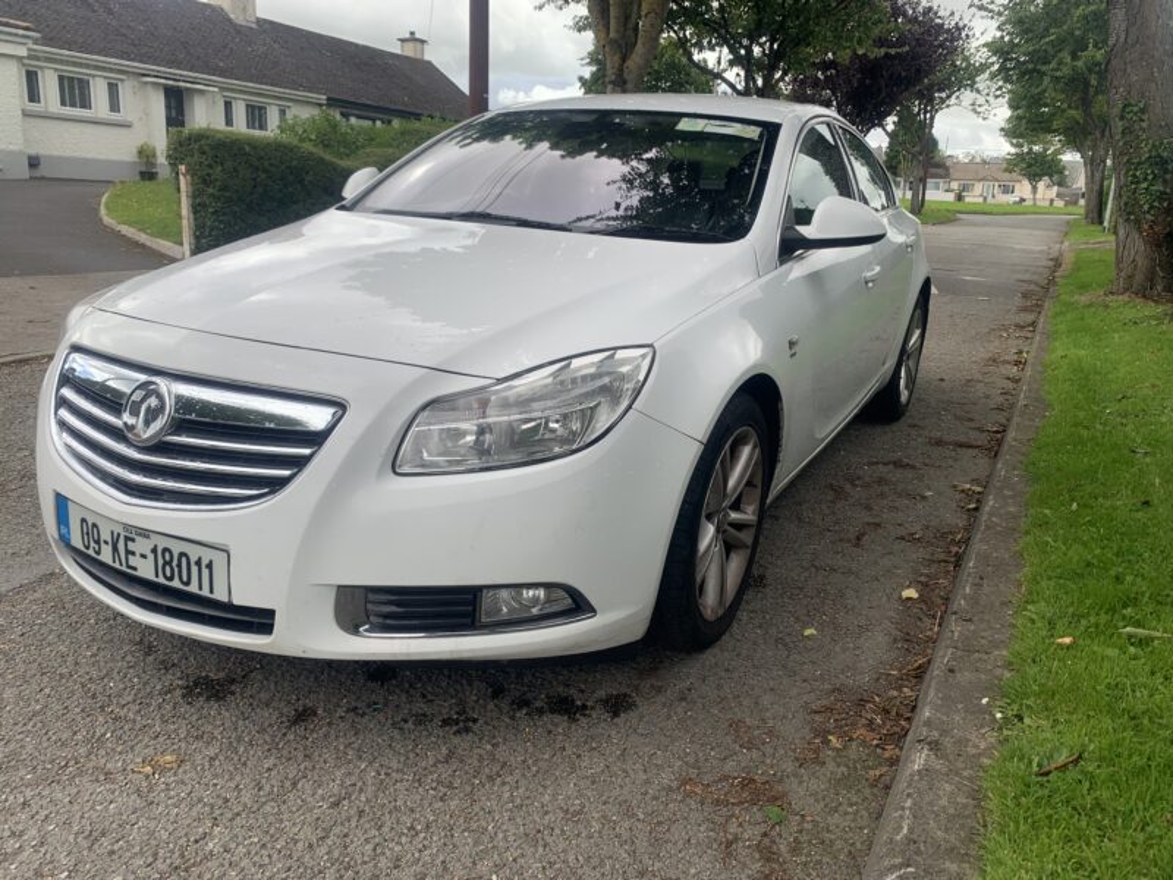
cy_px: 440
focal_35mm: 26
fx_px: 881
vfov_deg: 53.1
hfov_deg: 67.3
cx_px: 586
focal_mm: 4.25
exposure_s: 1/945
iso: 25
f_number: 1.8
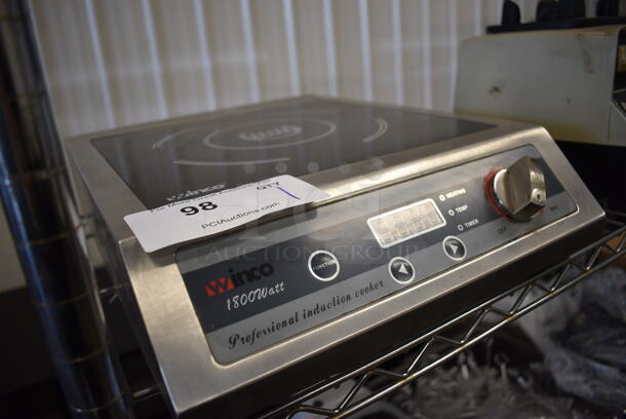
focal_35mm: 27
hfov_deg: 67.3
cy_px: 210
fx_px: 470
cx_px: 313
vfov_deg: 48.0
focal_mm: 18
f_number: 3.5
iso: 640
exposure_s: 1/250
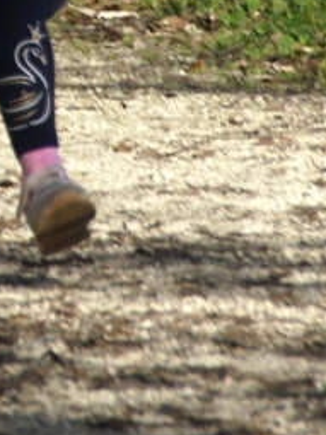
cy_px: -143
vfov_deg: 1.5
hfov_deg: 1.1
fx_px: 17054
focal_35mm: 1357
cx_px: -205
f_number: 7.1
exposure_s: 1/320
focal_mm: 200
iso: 100
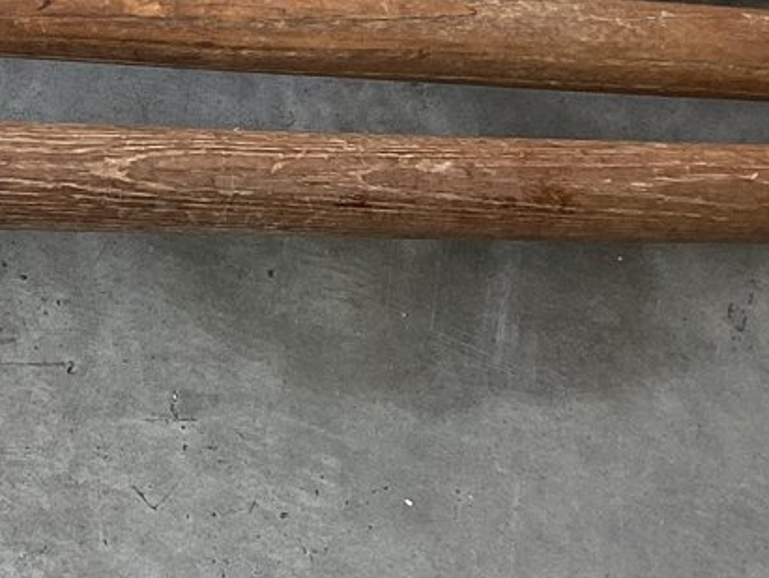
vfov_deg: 12.0
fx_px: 2535
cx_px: -521
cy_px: -435
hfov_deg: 15.4
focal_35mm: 114
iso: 40
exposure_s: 1/120
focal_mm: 3.3
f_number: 2.4
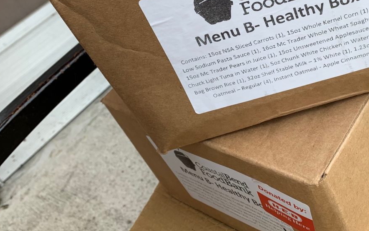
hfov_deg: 41.1
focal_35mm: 48
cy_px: 36
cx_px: 256
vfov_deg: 26.2
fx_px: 483
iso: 25
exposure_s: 1/125
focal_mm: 4.25
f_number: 1.8
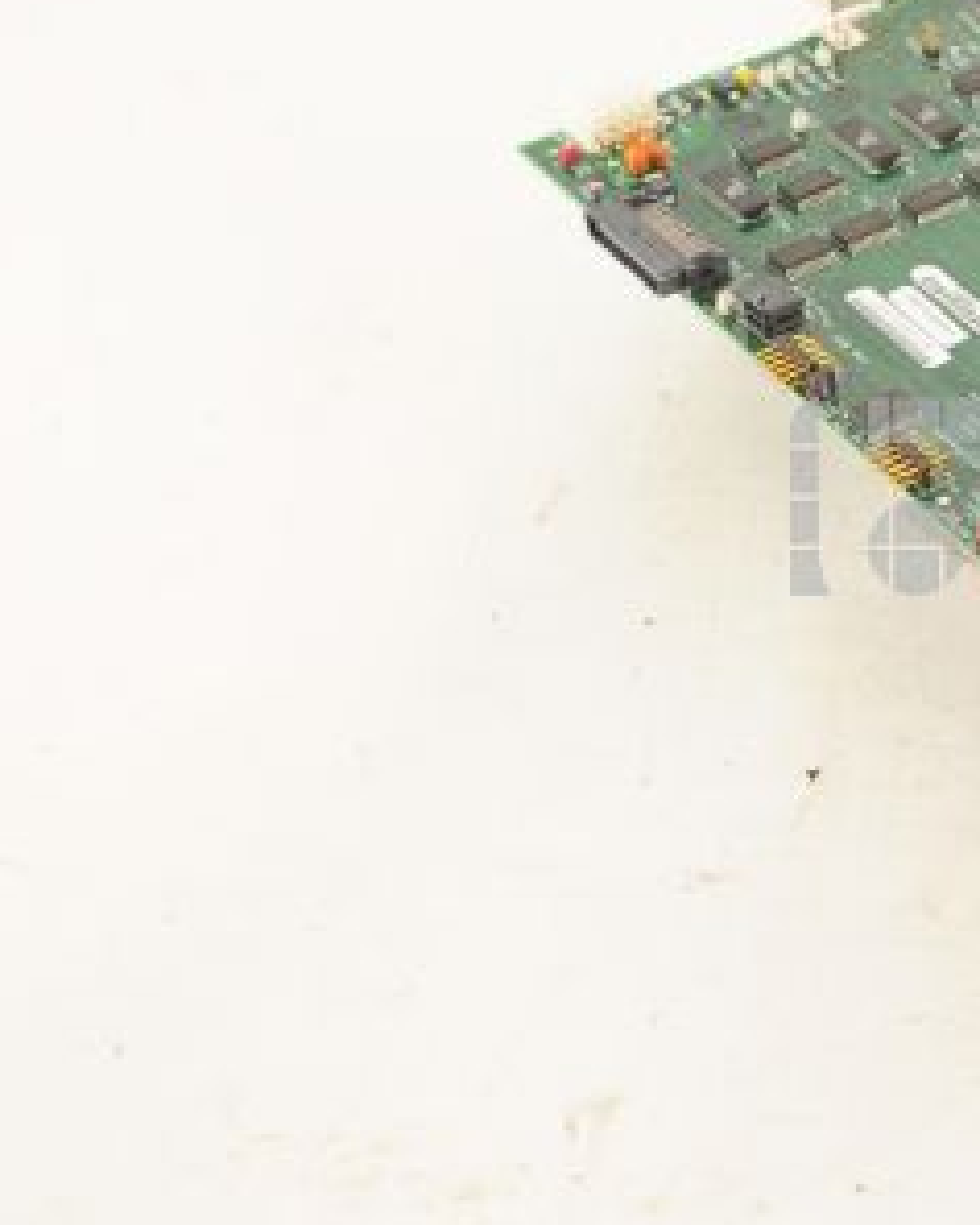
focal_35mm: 95
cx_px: 1203
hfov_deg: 15.6
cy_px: 499
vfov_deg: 20.1
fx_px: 3442
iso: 1600
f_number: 13
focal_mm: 50
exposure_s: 1/160
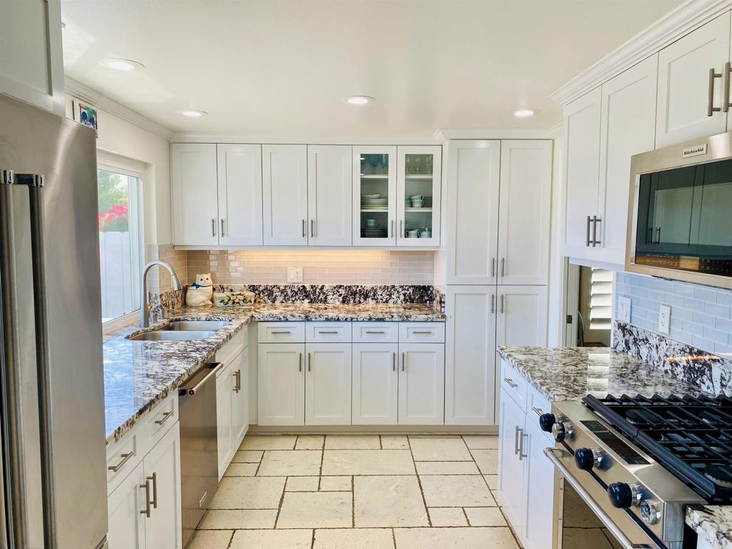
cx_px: 366
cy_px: 274
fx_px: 550
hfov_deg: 67.3
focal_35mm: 26
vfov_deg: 53.1
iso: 32
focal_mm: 4.25
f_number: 1.8
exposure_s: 1/140
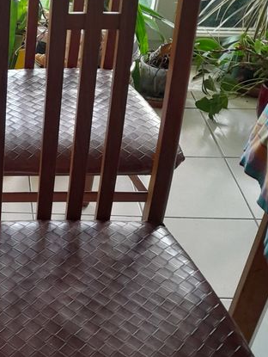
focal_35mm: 65
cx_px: -41
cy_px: 184
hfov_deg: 21.3
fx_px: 670
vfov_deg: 29.8
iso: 320
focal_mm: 4
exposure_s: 1/50
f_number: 1.8
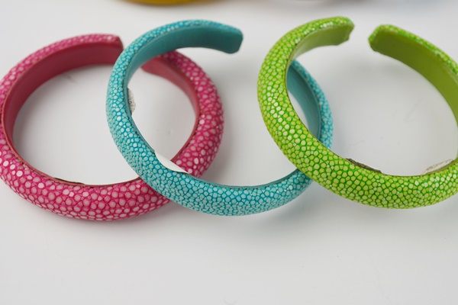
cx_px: 229
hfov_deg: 31.9
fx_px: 801
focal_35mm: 63
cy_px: 152
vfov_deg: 21.6
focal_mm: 42
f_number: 7.1
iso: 200
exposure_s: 1/200
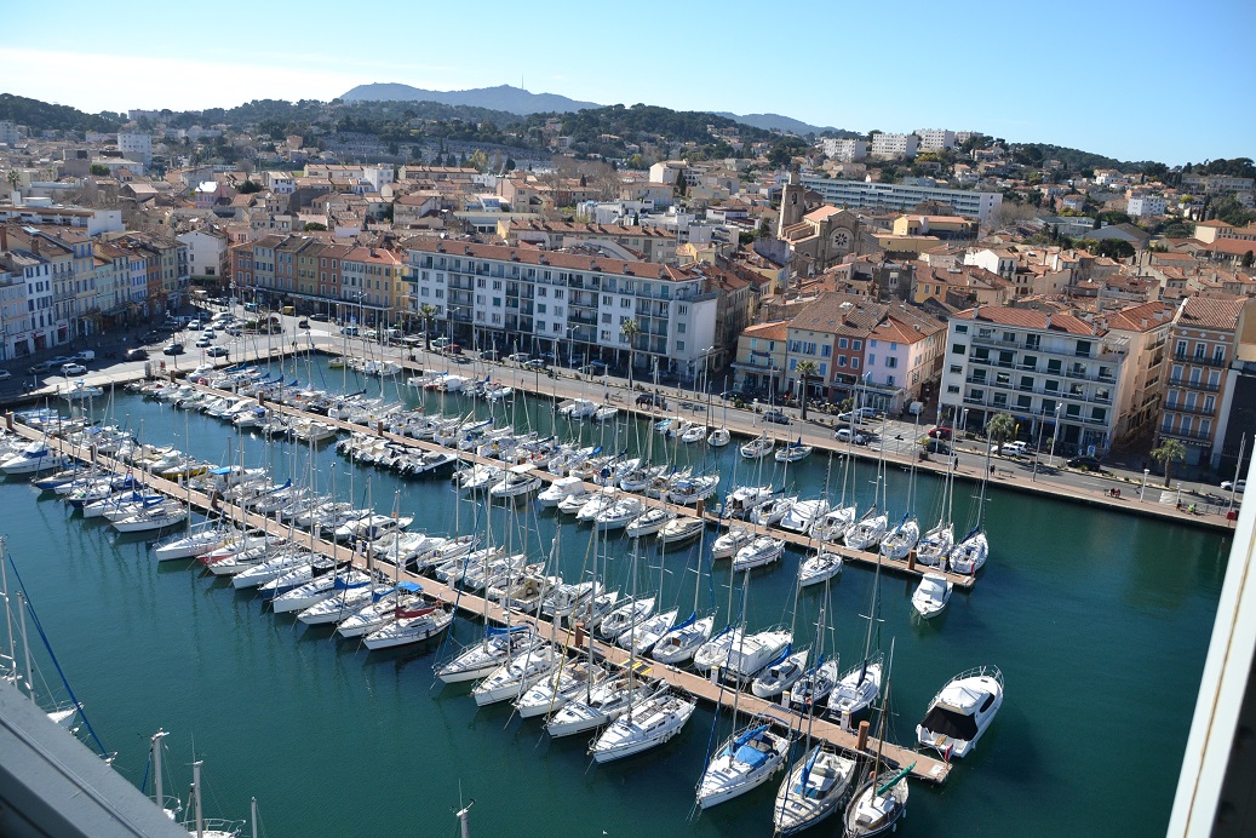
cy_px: 419
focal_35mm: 30
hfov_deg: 61.9
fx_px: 1047
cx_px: 628
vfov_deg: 43.6
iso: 400
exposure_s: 1/1600
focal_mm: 20
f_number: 5
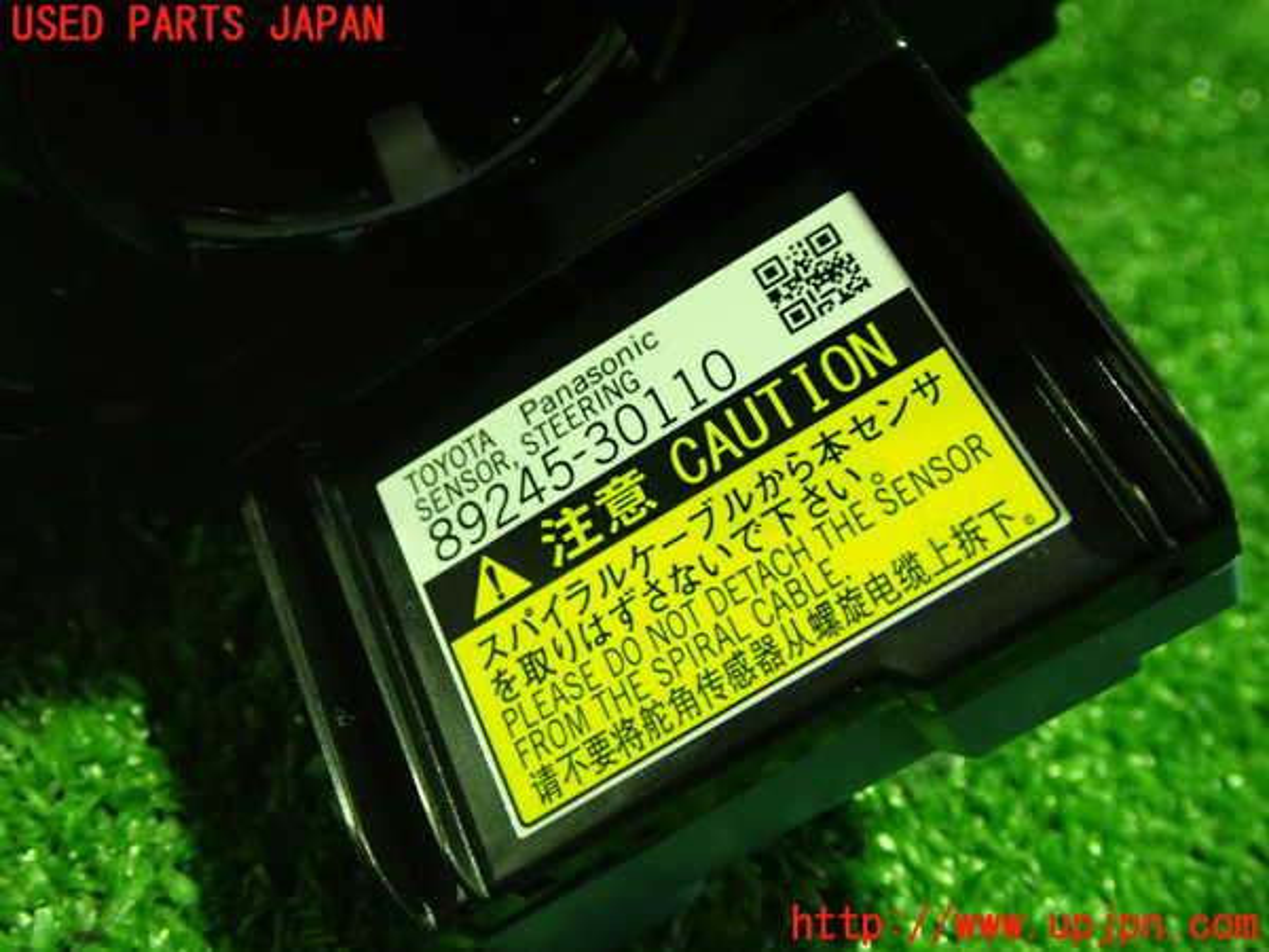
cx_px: 634
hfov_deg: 42.9
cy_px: 476
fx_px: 1613
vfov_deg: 32.9
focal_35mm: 44
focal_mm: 7.84
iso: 800
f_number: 2.9
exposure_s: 1/15
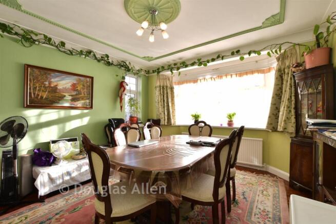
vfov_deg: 77.4
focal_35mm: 15
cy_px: 112
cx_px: 168
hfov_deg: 100.4
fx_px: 140
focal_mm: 10
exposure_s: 1/6
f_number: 8
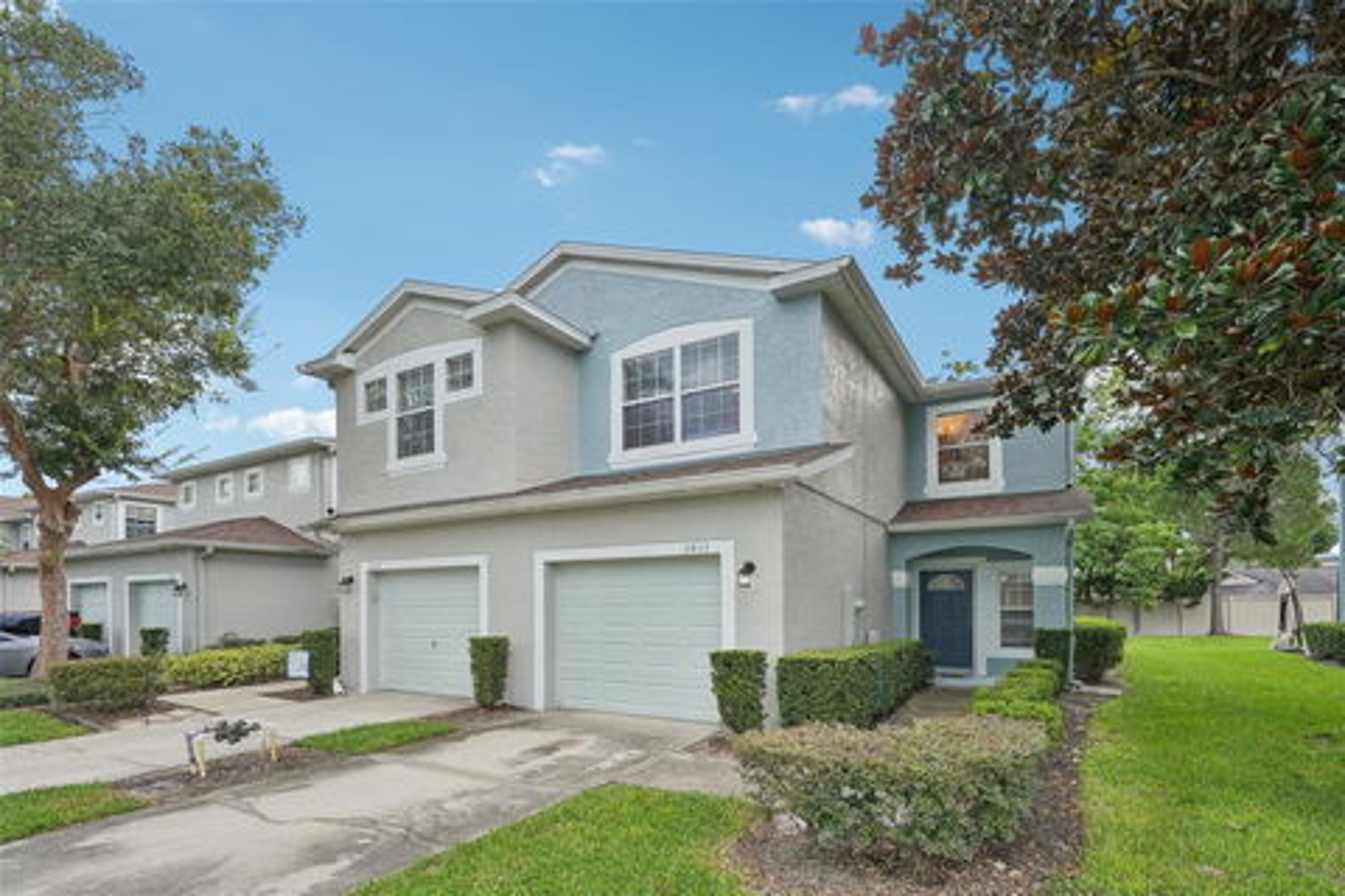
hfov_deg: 104.3
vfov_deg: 81.2
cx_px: 672
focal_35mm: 14
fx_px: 523
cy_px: 448
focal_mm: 14
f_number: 8
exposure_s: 1/320
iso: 400
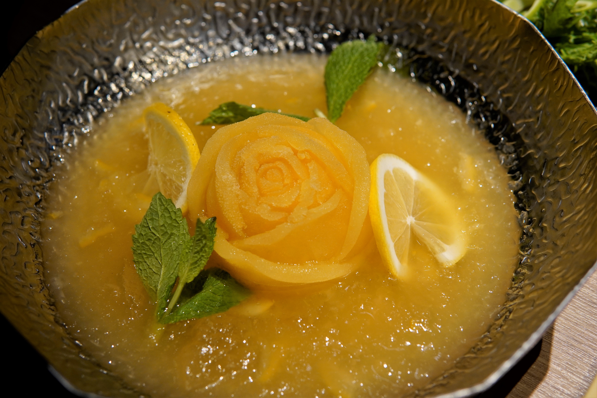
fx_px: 746
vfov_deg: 29.9
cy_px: 199
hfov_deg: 43.6
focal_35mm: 45
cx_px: 298
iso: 640
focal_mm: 30
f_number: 3.5
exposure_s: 1/125
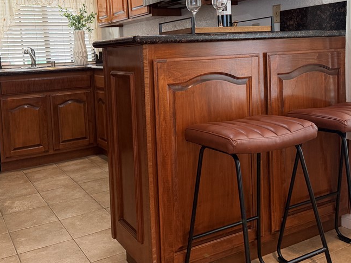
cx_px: 162
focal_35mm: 38
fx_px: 385
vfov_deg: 37.2
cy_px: 81
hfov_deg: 48.9
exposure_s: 1/120
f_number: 1.78
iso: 320
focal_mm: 6.76
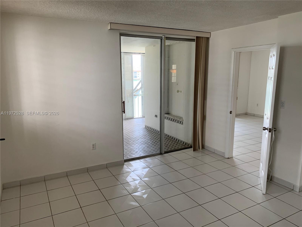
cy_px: 114
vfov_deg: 53.1
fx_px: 227
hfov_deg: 67.3
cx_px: 151
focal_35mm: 26
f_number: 1.8
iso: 64
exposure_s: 1/121
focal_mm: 4.25
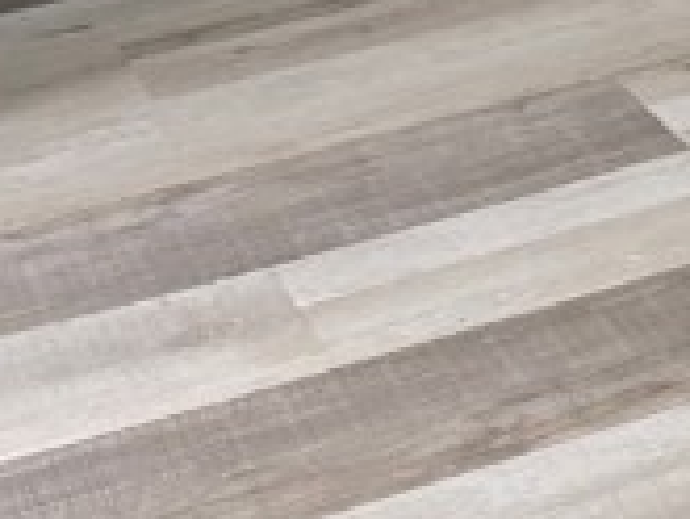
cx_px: 1192
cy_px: -419
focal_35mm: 149
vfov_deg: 9.5
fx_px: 2972
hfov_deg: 12.3
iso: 250
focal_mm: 6.76
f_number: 1.78
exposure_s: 1/60
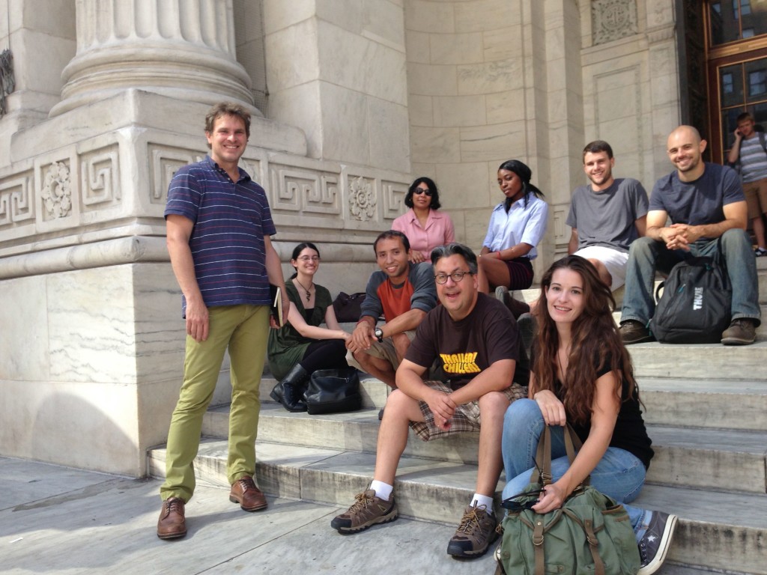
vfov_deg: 42.9
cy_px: 288
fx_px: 731
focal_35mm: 33
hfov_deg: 55.4
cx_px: 384
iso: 50
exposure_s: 1/203
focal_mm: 4.13
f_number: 2.4
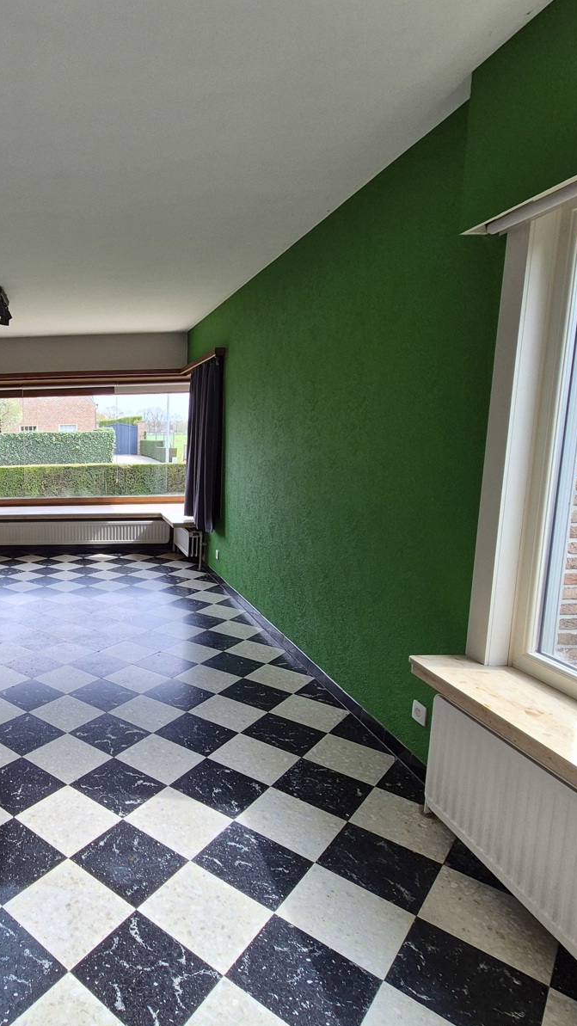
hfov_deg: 50.3
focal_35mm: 19
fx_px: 517
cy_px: 515
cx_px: 37
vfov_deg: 89.6
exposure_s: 1/188
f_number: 2.2
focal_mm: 2.2
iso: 50
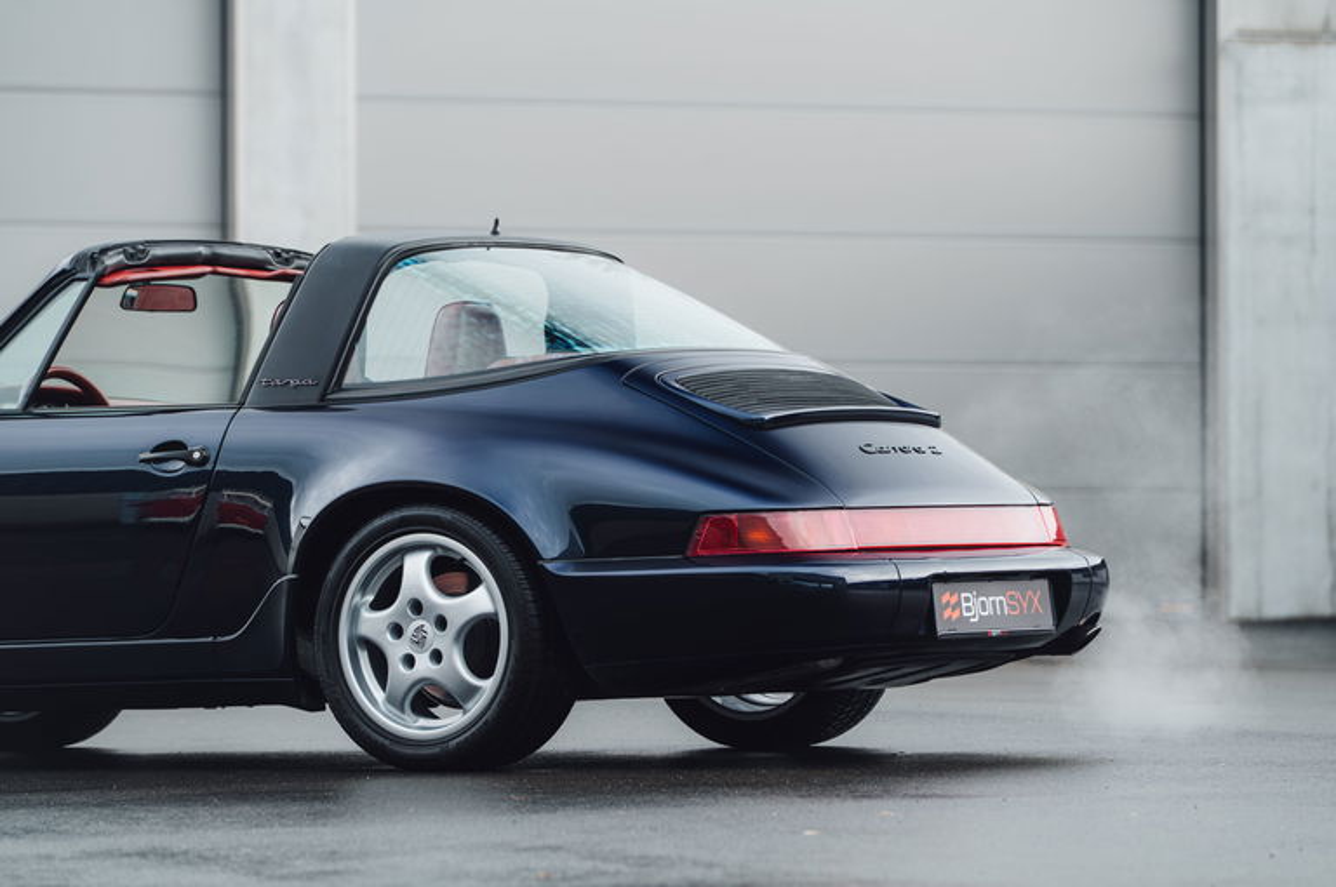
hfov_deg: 10.3
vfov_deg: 6.8
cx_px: 668
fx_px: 7413
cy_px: 444
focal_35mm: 200
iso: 400
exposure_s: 1/80
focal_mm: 200
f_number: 5.6
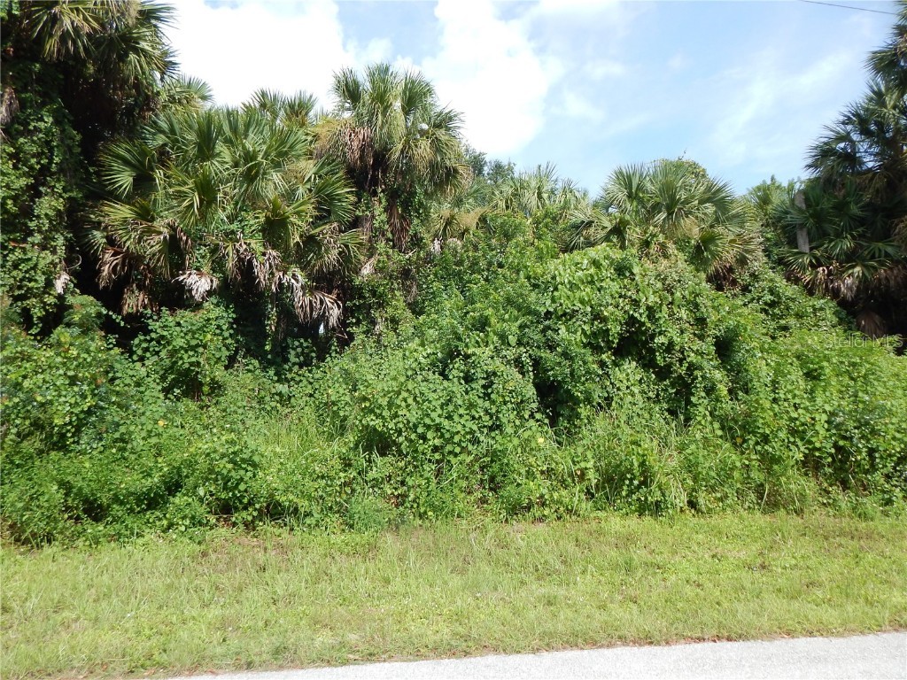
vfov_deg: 61.1
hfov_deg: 76.4
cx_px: 454
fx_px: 576
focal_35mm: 22
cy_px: 340
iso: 125
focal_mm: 4
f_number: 3
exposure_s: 1/1250
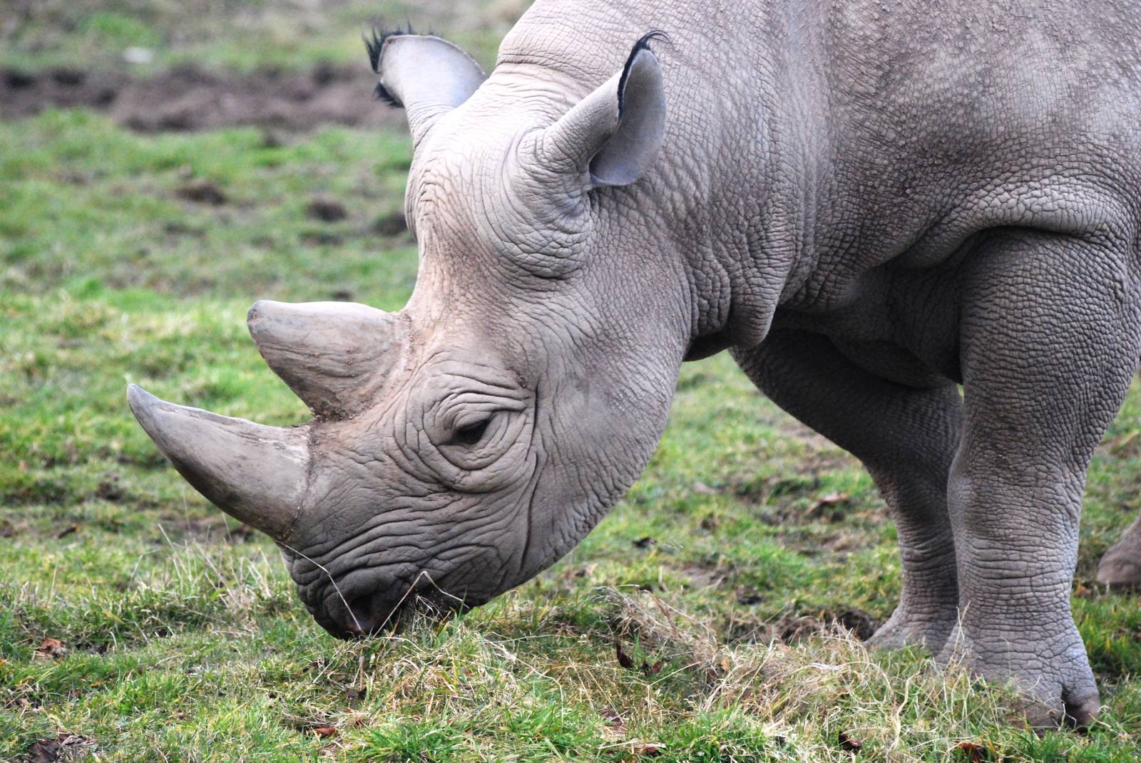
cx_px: 570
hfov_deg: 9.1
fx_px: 7140
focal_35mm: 225
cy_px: 382
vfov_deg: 6.1
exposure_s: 1/500
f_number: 4.5
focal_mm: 150
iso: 1600
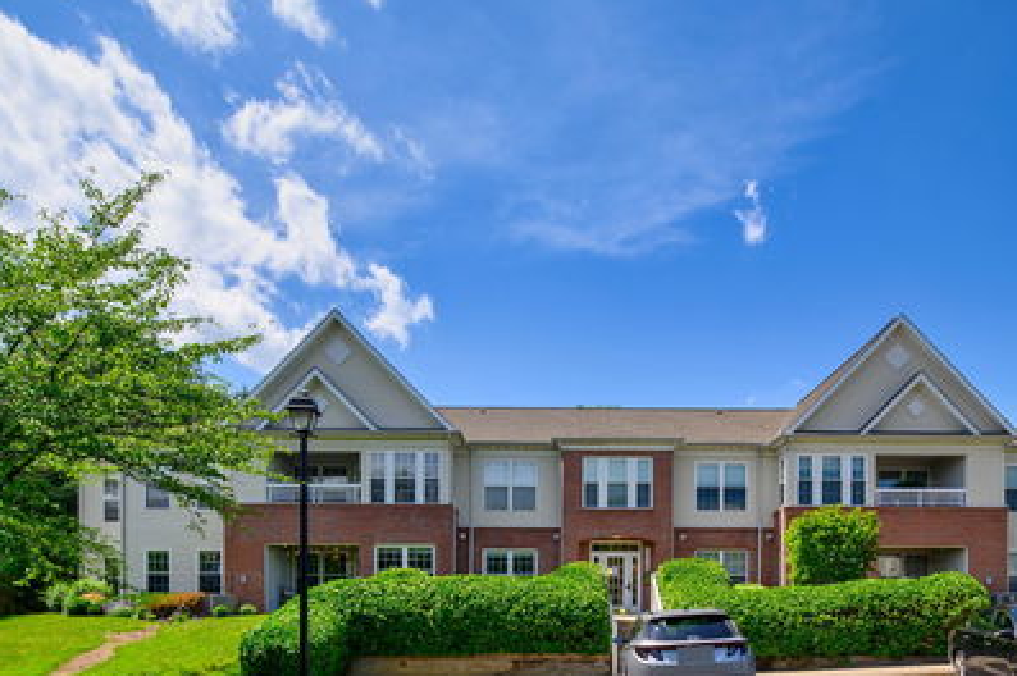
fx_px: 649
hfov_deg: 76.0
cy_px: 364
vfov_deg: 55.0
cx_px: 551
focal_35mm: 23
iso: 320
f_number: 16
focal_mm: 19
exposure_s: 1/320
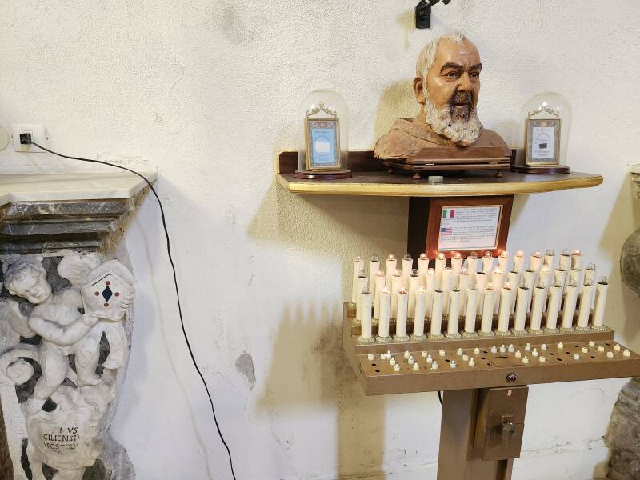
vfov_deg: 58.9
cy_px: 240
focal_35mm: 23
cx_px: 320
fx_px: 425
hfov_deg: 73.9
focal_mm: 5.54
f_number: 1.8
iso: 1000
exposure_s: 1/120
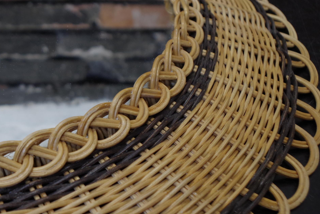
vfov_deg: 20.3
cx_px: 9
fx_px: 596
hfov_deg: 28.4
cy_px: 87
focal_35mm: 67
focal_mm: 20
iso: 800
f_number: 5
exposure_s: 1/40
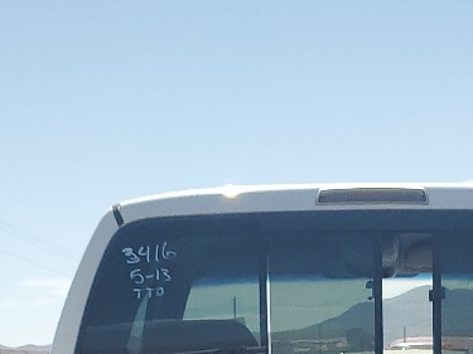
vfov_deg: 11.8
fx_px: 1516
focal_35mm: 111
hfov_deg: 17.6
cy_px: 732
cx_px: 387
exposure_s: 1/3333
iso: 50
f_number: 1.5
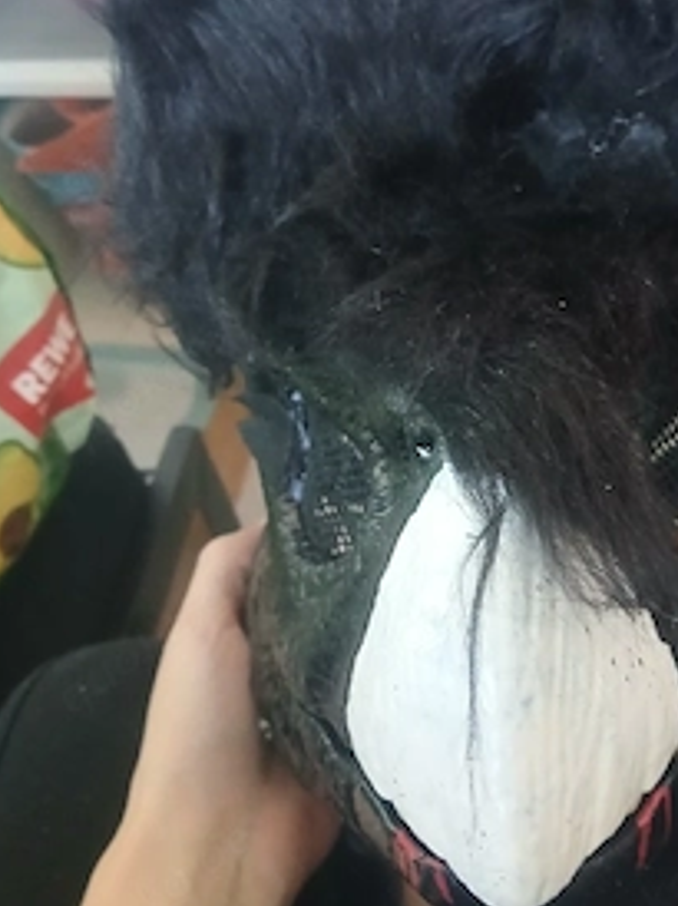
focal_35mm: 38
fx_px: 994
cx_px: 480
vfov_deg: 49.0
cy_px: 417
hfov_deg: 37.0
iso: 500
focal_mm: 3.98
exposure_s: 1/20
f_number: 1.8
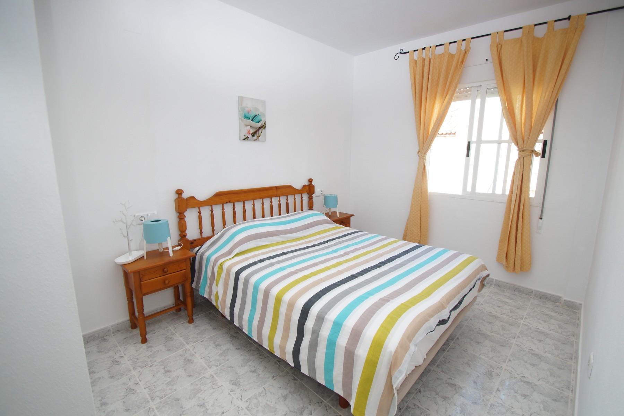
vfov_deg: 77.3
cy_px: 208
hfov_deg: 100.4
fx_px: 260
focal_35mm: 15
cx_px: 312
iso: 320
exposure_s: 1/160
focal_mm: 10
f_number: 4
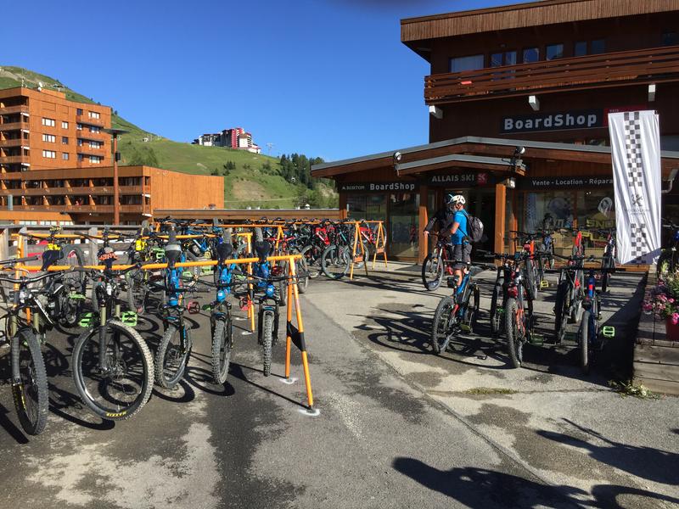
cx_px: 340
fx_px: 569
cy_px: 254
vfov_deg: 48.2
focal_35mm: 29
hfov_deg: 61.7
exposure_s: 1/1276
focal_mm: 4.15
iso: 32
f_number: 2.2
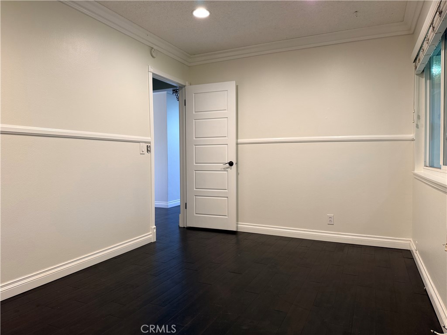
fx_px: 310
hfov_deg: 71.6
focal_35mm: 24
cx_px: 224
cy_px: 168
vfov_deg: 56.8
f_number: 1.78
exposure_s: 1/60
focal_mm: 6.76
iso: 160
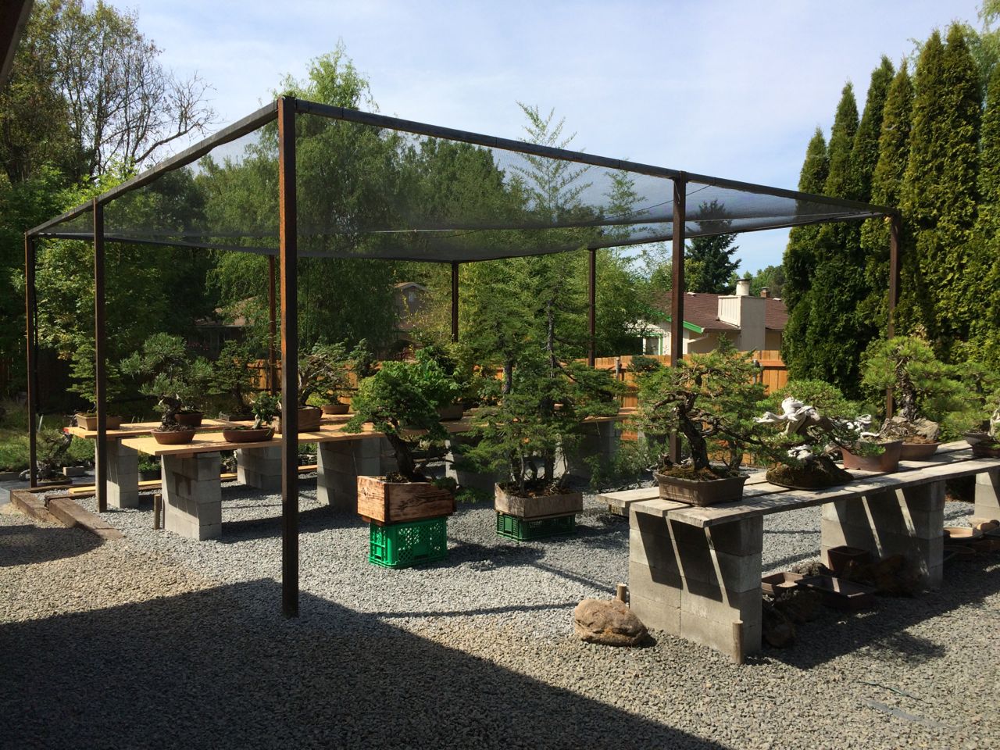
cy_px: 375
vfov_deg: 48.2
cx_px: 500
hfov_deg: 61.7
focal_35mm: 29
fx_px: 838
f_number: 2.2
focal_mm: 4.15
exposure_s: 1/1580
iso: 32
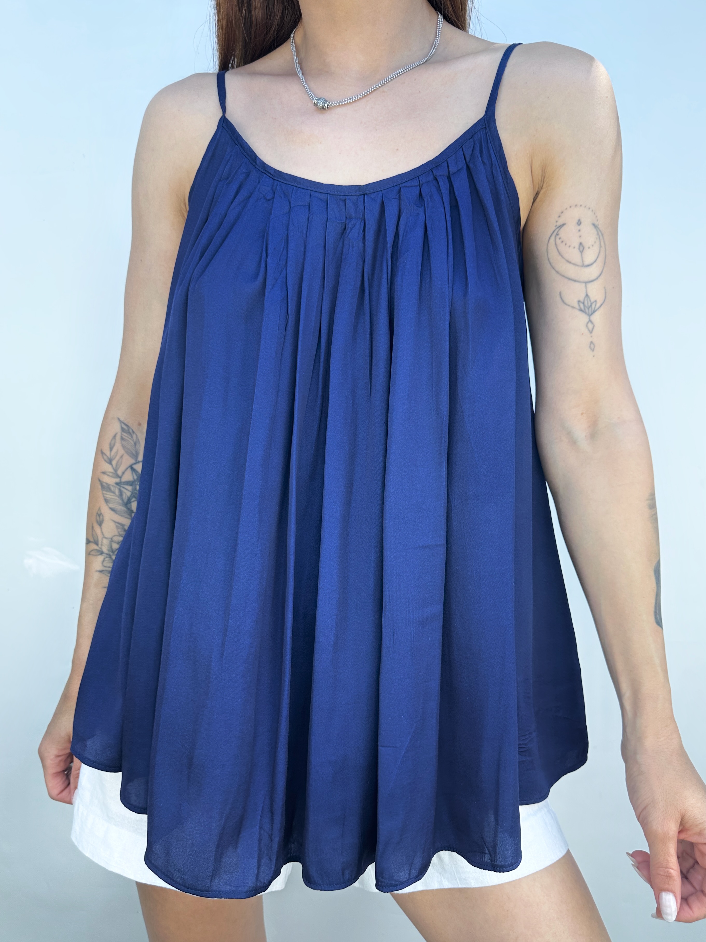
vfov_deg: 71.6
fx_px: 653
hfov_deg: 56.8
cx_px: 353
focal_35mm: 24
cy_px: 471
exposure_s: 1/146
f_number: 1.78
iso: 80
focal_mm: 6.86
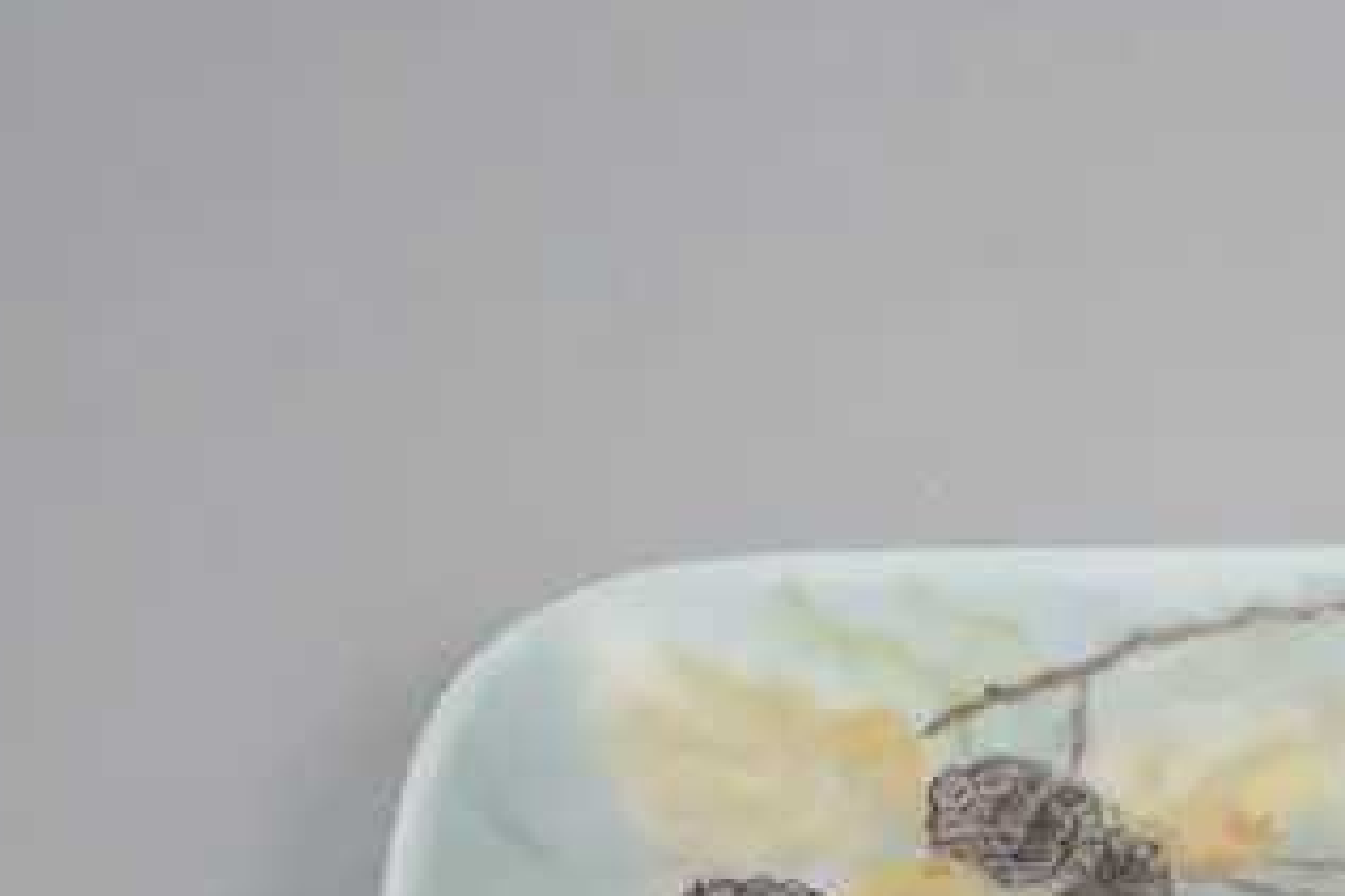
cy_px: 890
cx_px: 1426
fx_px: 7356
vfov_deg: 6.9
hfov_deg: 10.3
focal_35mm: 197
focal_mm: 52
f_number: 5.6
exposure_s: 1/50
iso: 3200
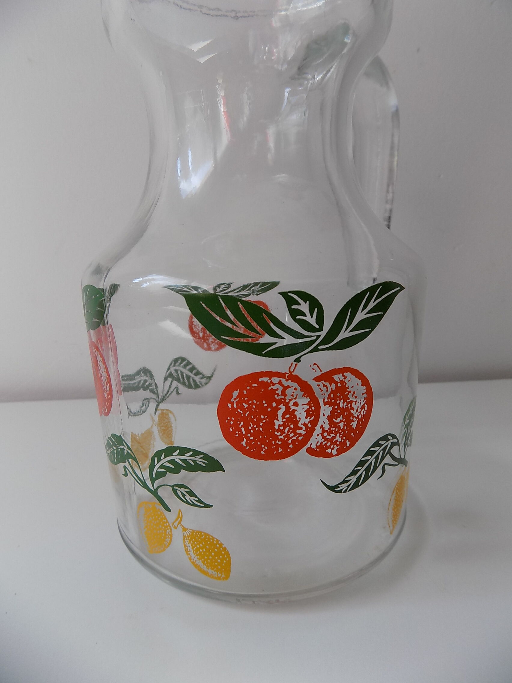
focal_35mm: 23
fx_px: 454
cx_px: 256
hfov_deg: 58.9
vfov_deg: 73.9
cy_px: 342
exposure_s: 1/40
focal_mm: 4
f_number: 3.1
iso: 80
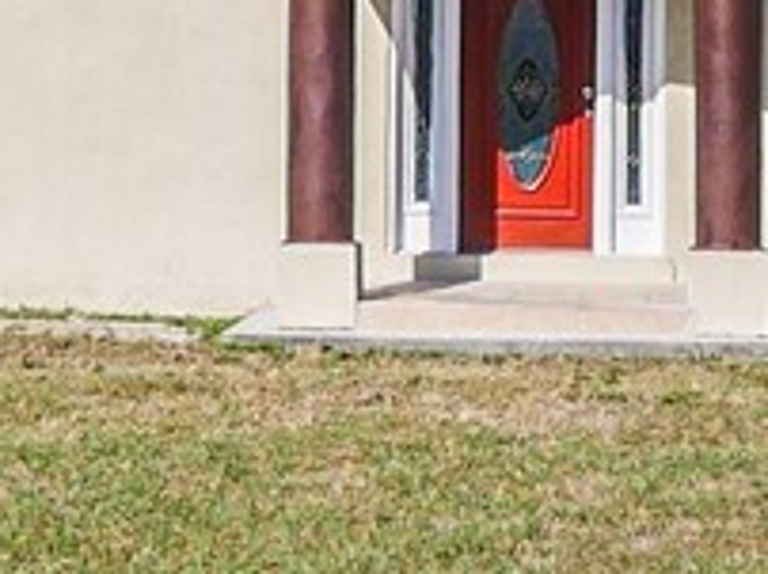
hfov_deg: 17.6
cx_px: 646
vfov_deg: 12.2
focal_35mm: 111
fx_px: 2460
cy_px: -464
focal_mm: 7
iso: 200
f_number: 11
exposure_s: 1/2000
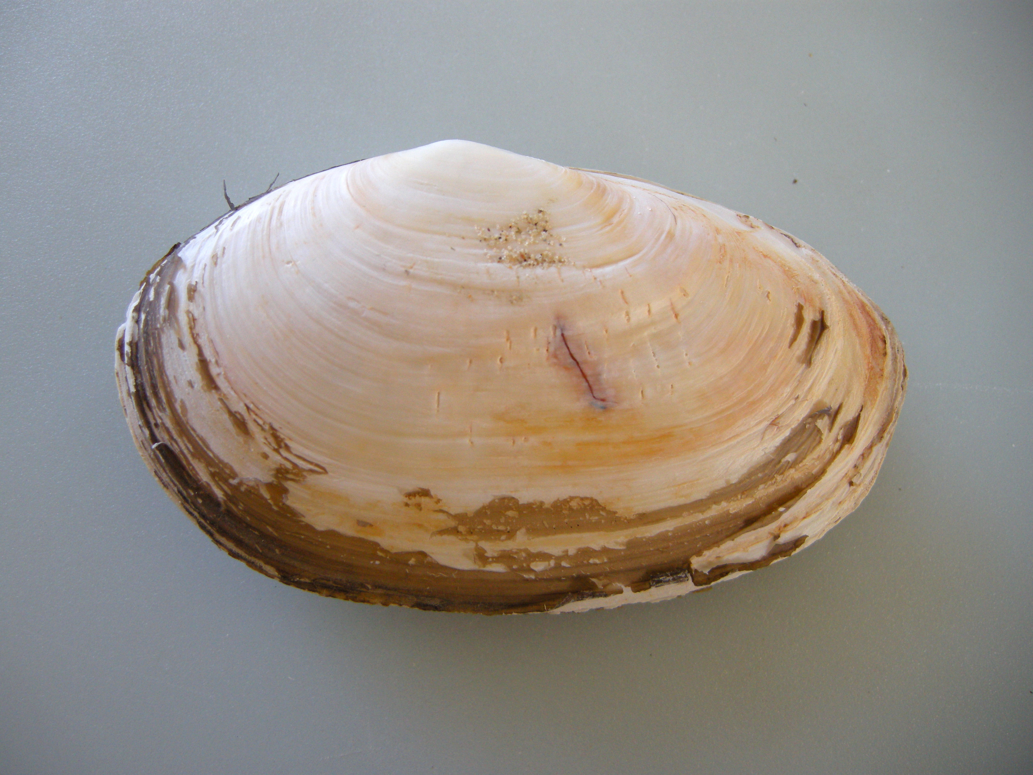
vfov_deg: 40.7
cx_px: 516
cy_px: 388
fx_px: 1044
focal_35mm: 35
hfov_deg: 52.6
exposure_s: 1/52.4
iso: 156
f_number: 2.7
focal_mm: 7.5
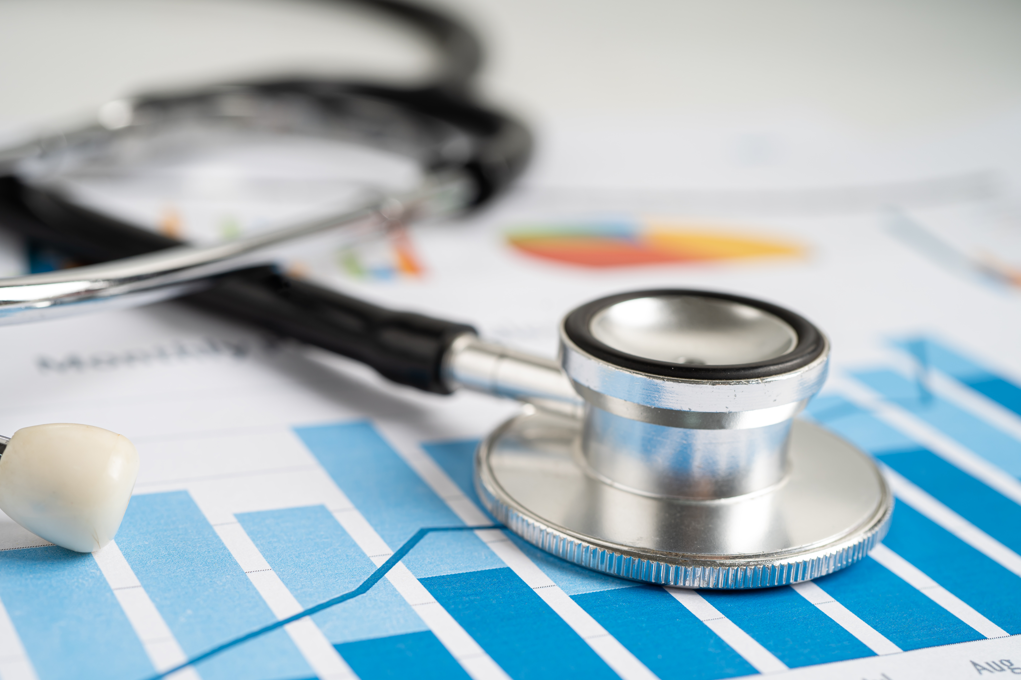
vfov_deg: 24.2
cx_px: 456
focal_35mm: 56
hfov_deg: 35.6
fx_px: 1588
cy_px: 377
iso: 100
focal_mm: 50
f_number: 5.6
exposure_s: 1/125
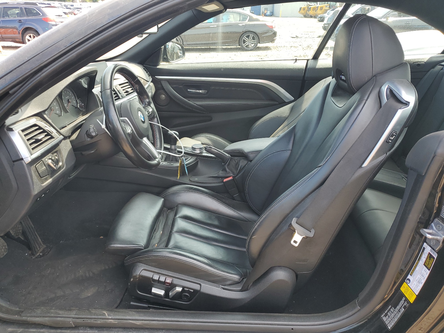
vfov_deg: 53.1
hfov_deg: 67.3
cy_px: 166
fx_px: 333
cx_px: 222
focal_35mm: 26
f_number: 1.5
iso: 50
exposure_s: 1/270
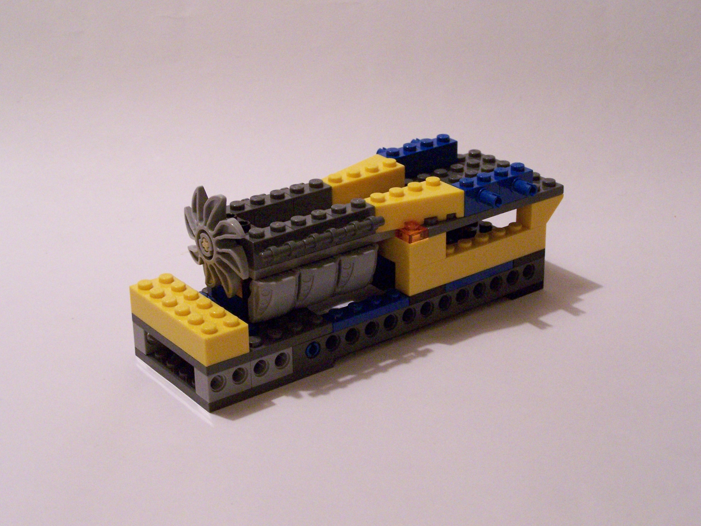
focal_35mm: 67
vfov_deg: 21.9
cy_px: 263
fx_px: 1357
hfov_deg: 29.0
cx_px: 350
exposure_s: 1/20
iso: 400
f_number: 3.2
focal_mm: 11.1
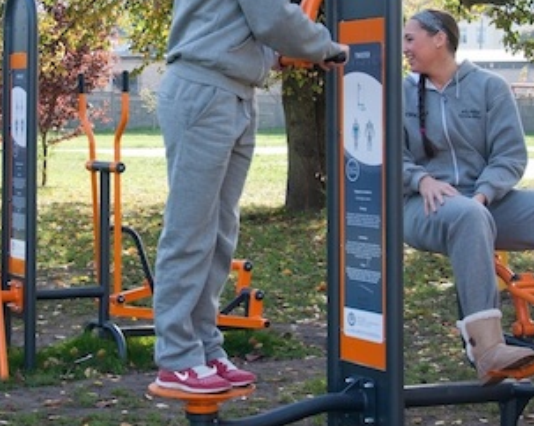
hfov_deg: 20.9
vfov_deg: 16.8
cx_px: 157
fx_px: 1437
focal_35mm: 91
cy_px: 108
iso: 200
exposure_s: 1/400
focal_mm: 28
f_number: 4
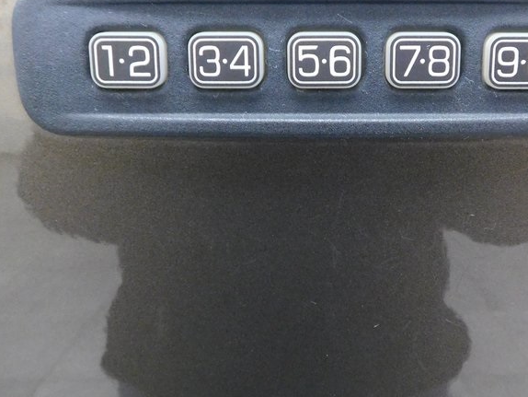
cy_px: 154
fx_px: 626
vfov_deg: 35.0
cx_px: 329
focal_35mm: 41
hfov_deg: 45.4
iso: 500
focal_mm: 4
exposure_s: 1/8
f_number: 3
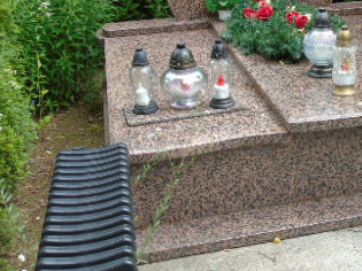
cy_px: 116
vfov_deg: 24.8
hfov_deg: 31.8
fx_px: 617
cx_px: 291
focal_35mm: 59
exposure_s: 1/100
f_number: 3.6
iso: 80
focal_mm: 5.2
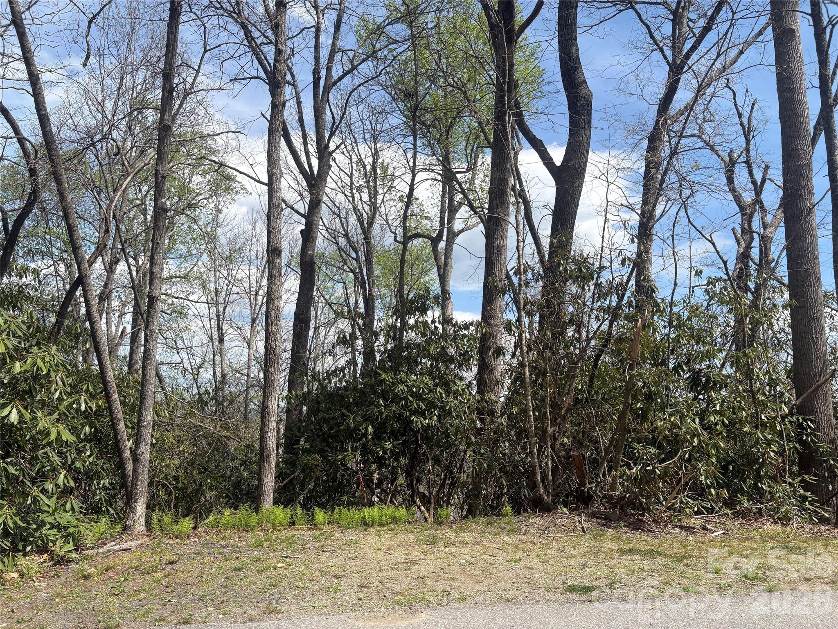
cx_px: 419
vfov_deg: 53.1
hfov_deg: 67.3
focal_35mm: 26
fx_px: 629
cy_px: 314
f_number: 1.6
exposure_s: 1/2865
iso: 50
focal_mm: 5.96
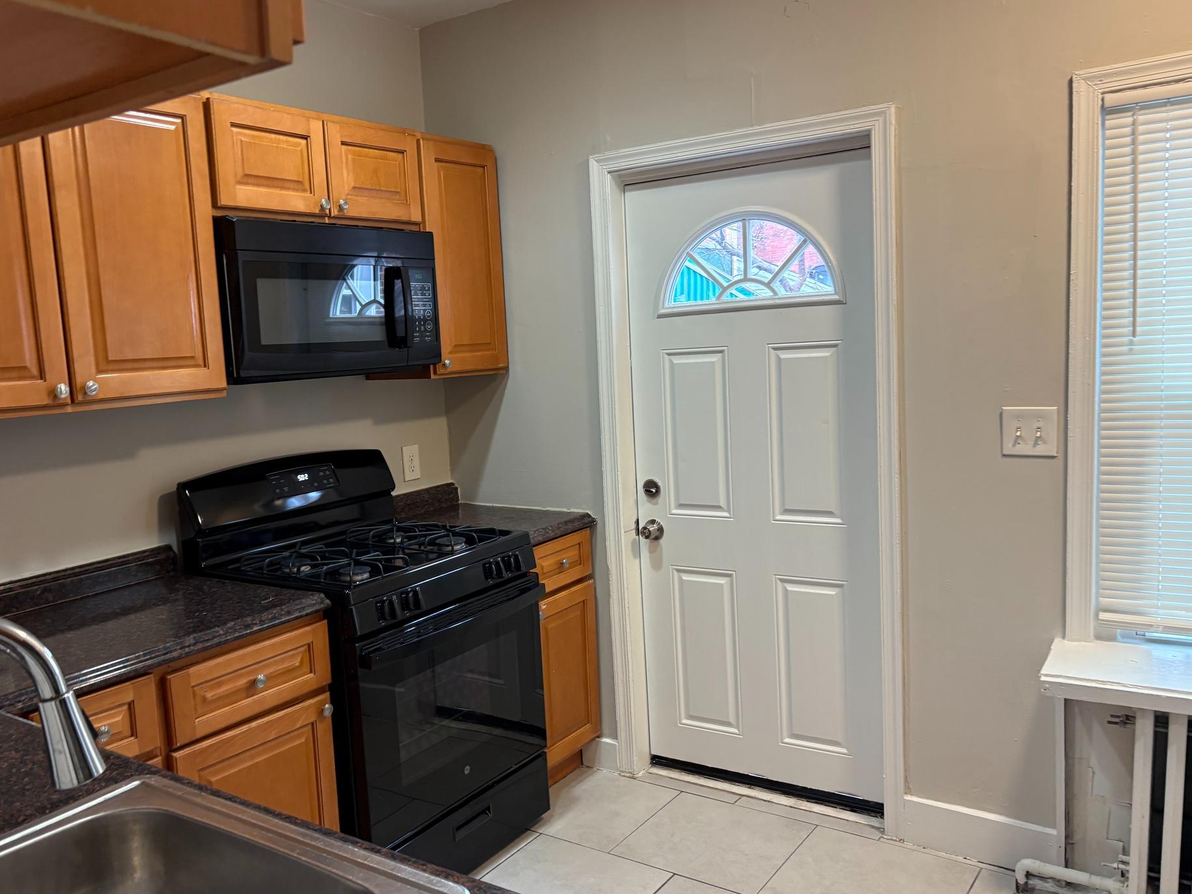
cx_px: 530
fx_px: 999
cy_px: 463
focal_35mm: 29
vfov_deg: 48.2
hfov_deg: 61.5
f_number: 1.6
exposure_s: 1/60
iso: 160
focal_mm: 5.96
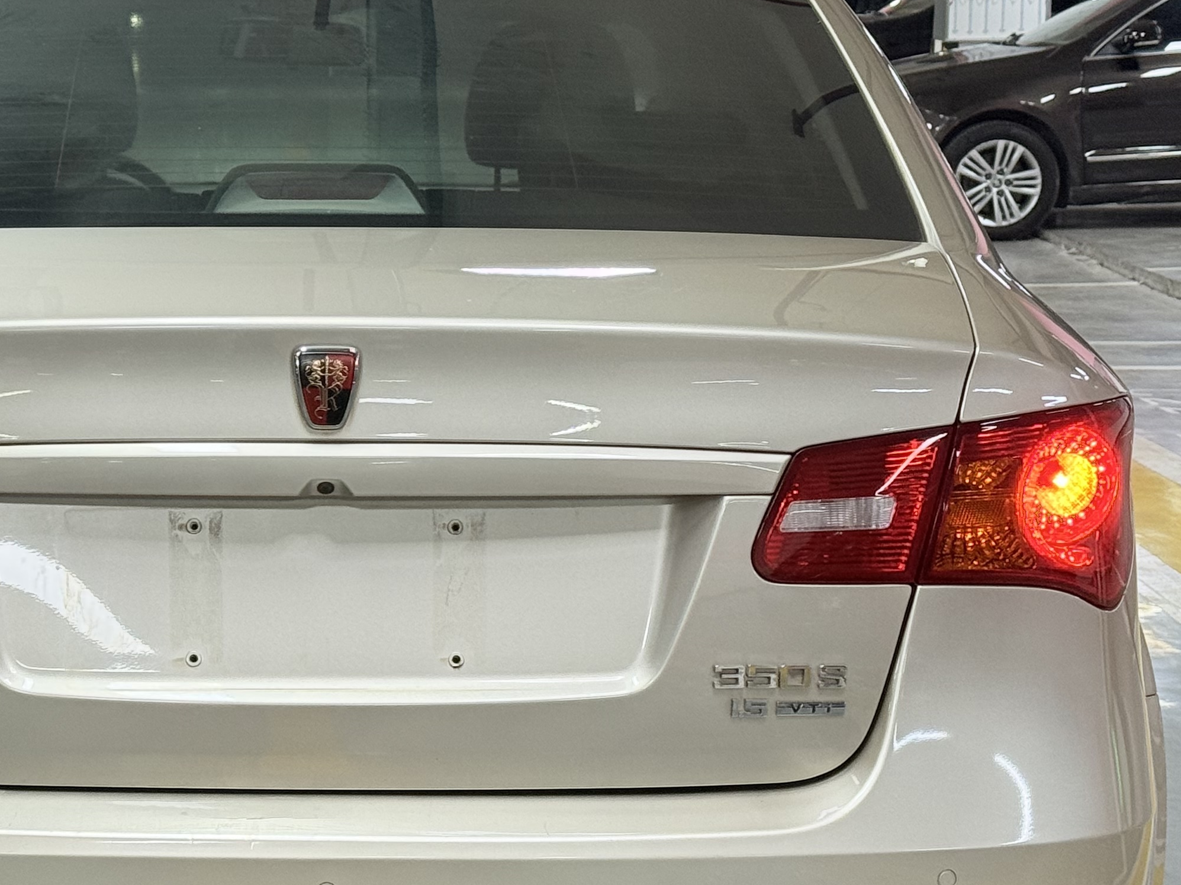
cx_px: 274
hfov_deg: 20.1
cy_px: 526
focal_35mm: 97
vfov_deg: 15.2
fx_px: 3309
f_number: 1.78
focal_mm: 6.76
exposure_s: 1/50
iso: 80
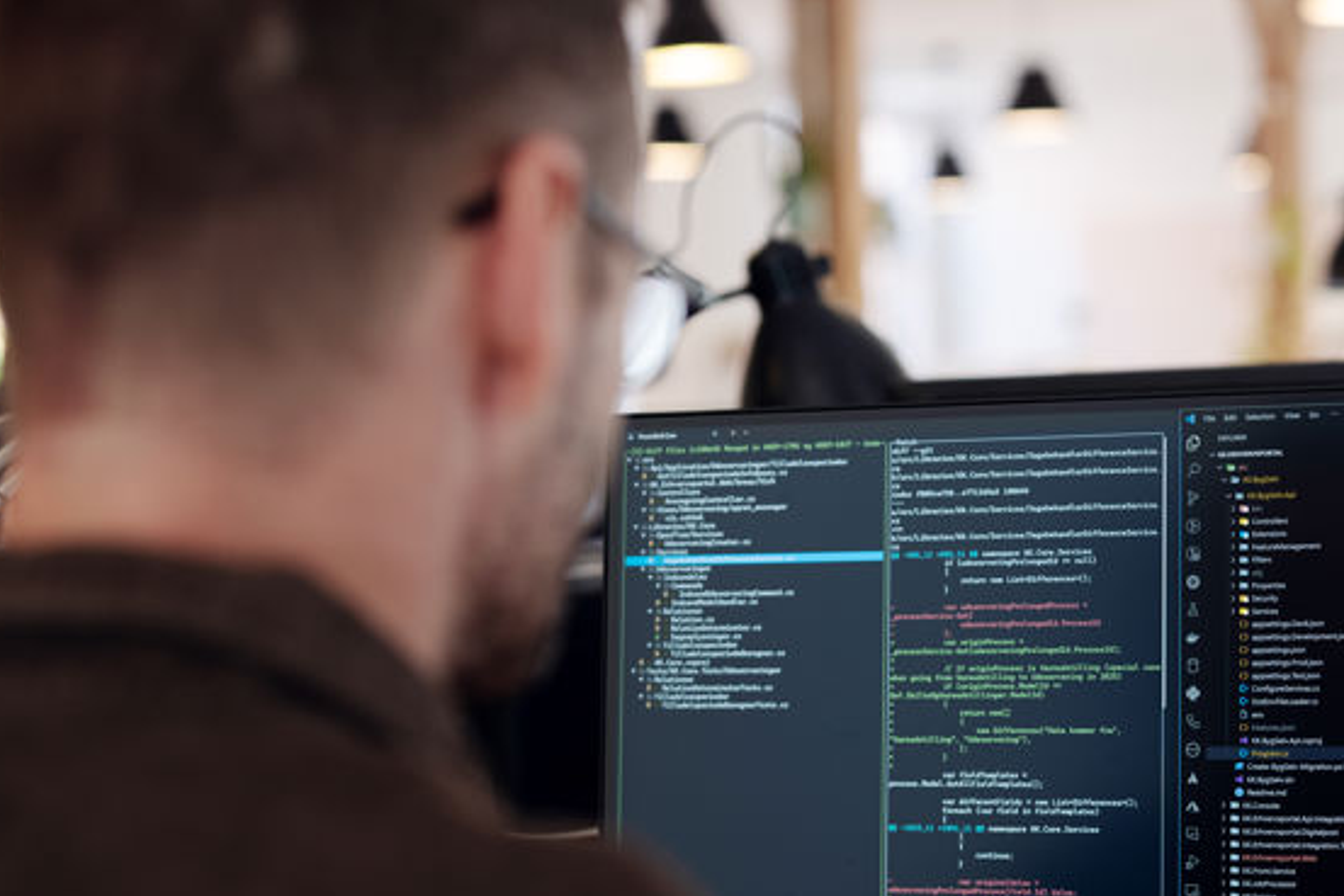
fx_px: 3174
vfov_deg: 16.1
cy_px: 584
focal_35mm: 85
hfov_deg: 23.8
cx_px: 933
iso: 320
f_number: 2.2
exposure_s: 1/125
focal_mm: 50
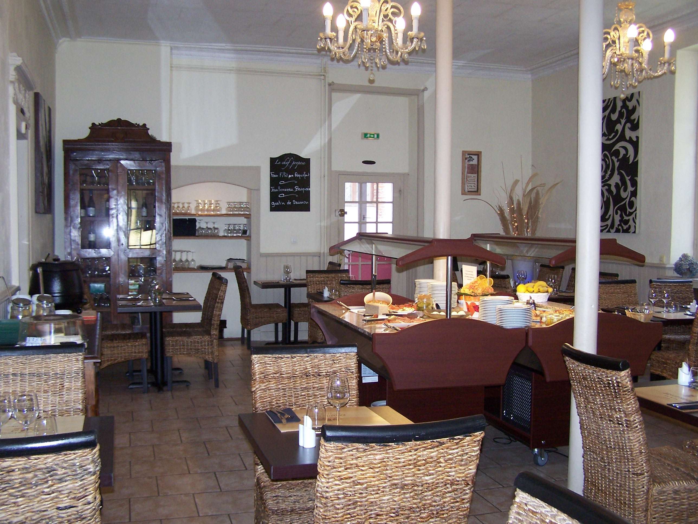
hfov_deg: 49.0
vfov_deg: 37.7
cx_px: 349
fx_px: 766
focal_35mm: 38
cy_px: 262
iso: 140
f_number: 2.8
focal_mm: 6.3
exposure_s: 1/60
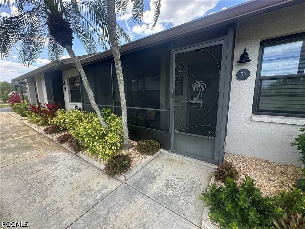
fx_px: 123
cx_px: 152
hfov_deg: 102.1
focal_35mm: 14
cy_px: 114
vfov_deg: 85.7
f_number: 2.2
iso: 40
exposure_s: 1/406
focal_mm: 2.22
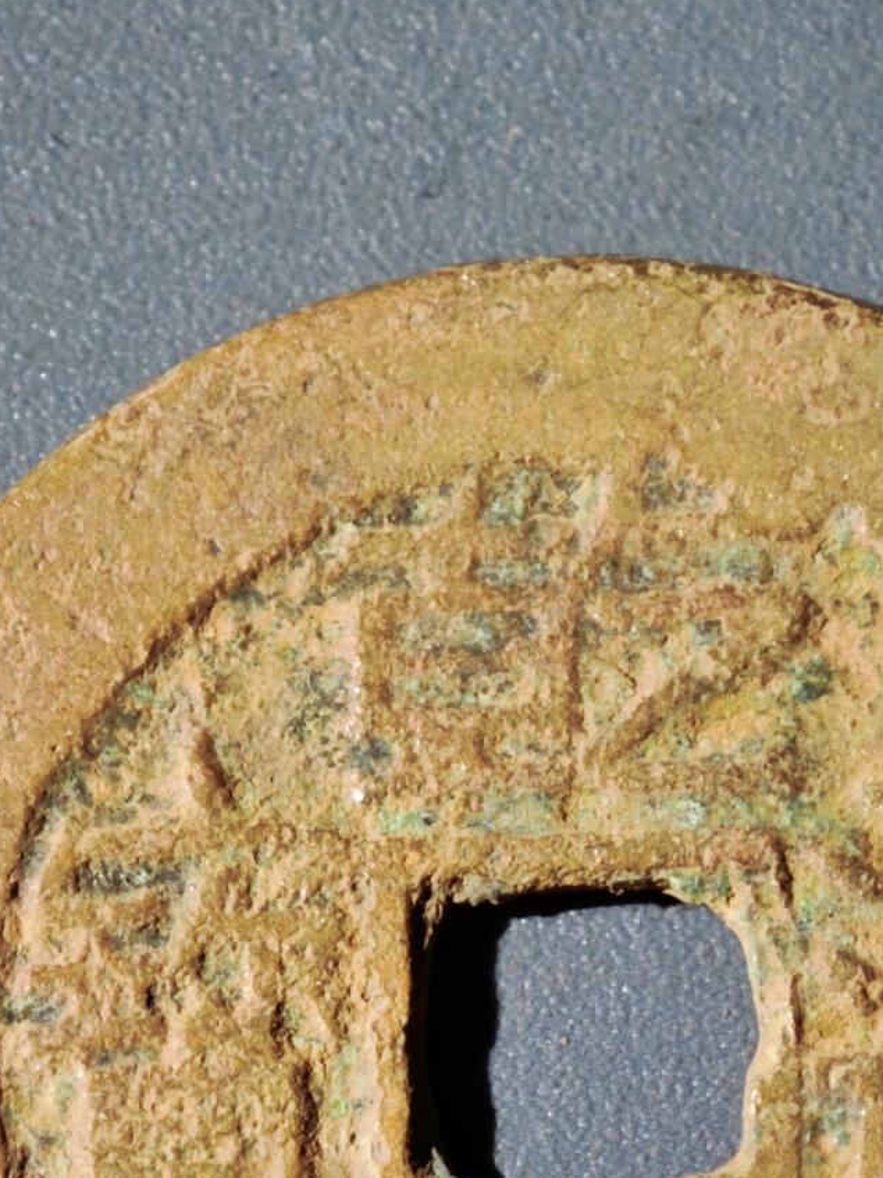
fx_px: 8097
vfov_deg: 8.3
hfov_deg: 6.2
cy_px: 1192
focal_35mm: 238
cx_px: 544
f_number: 2
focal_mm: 9
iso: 320
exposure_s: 1/100
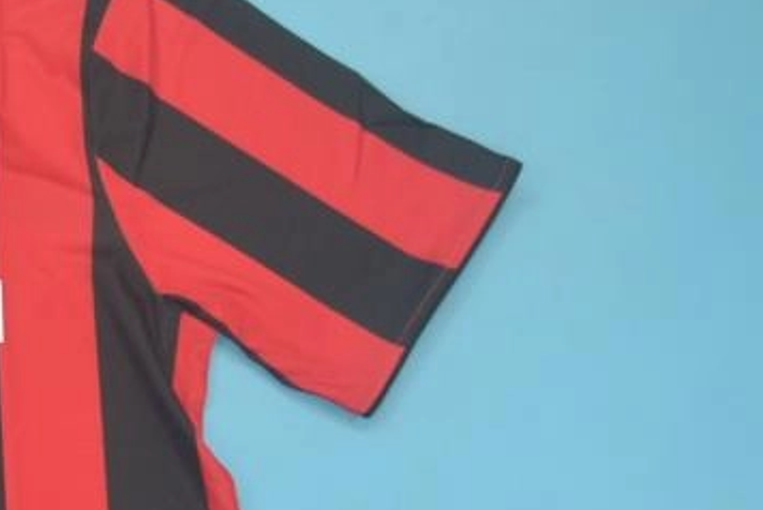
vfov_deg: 13.5
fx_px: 2121
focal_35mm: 100
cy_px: 508
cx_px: -189
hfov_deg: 19.1
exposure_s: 1/100
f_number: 4
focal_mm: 22
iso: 200
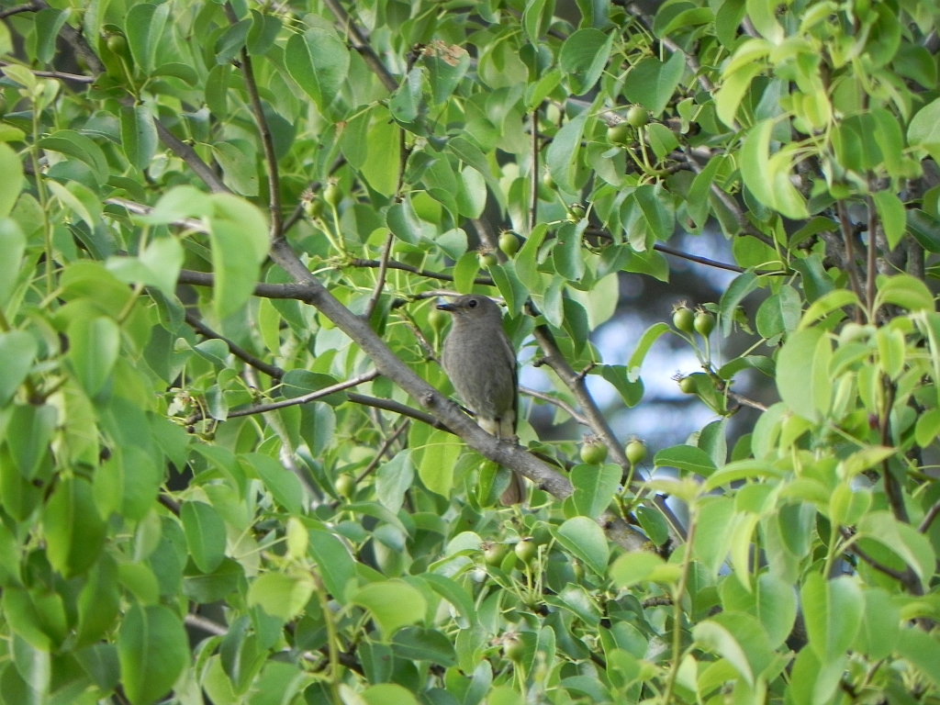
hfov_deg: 2.9
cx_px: 470
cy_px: 352
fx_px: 18411
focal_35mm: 678
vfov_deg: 2.2
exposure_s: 1/86.5
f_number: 5
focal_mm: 120
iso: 160
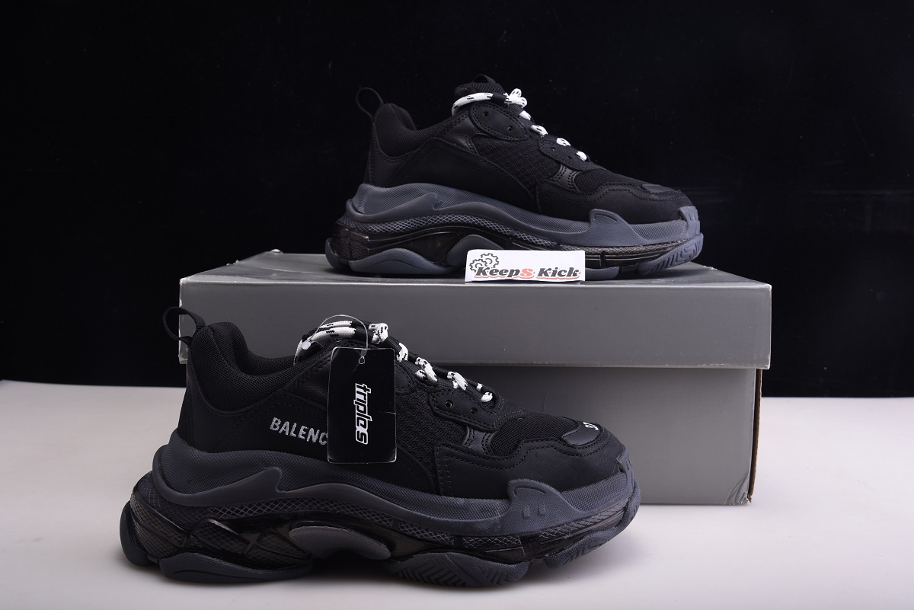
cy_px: 305
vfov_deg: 35.1
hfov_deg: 50.7
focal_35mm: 38
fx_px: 965
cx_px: 457
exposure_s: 1/200
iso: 100
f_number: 11
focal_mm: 38
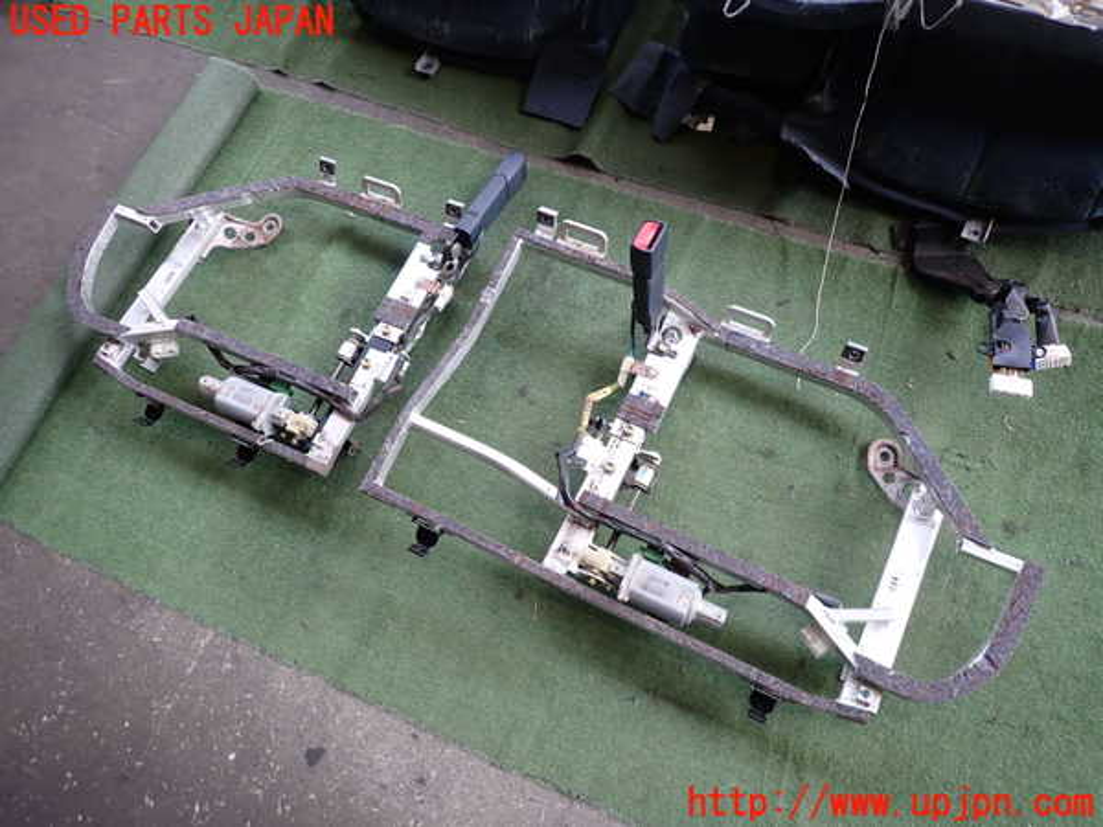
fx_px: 797
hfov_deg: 69.4
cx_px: 552
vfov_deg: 54.9
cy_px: 414
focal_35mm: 25
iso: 125
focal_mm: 4.5
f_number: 2
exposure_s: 1/125
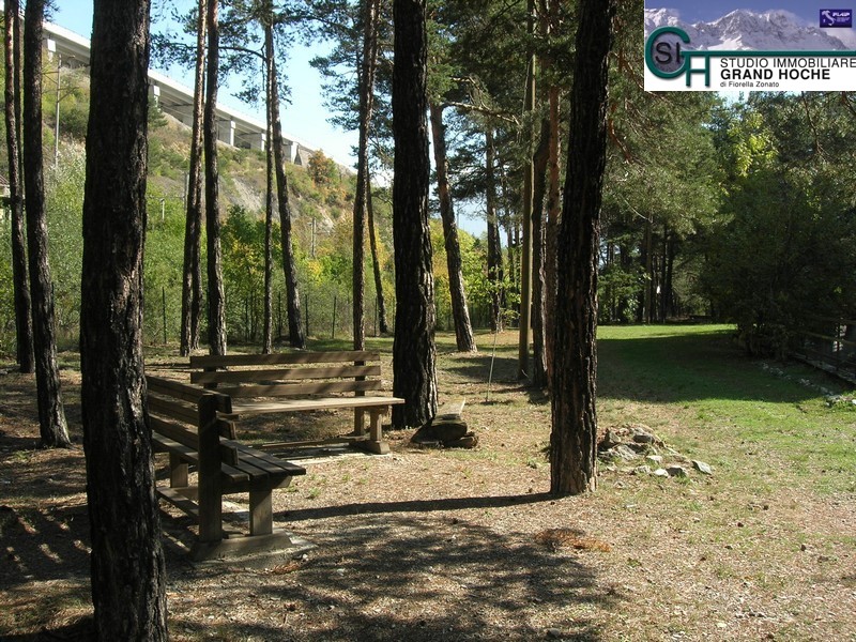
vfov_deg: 37.7
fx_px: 940
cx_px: 428
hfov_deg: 49.0
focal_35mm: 38
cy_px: 321
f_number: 4.8
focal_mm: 7.8
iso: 64
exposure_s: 1/207
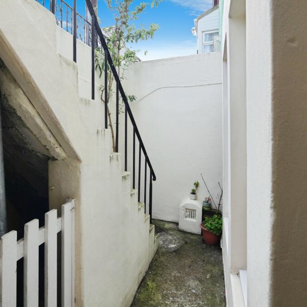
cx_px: 119
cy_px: 153
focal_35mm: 22
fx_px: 221
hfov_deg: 68.8
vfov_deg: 69.6
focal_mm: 17
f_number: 10
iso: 640
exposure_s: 1/160
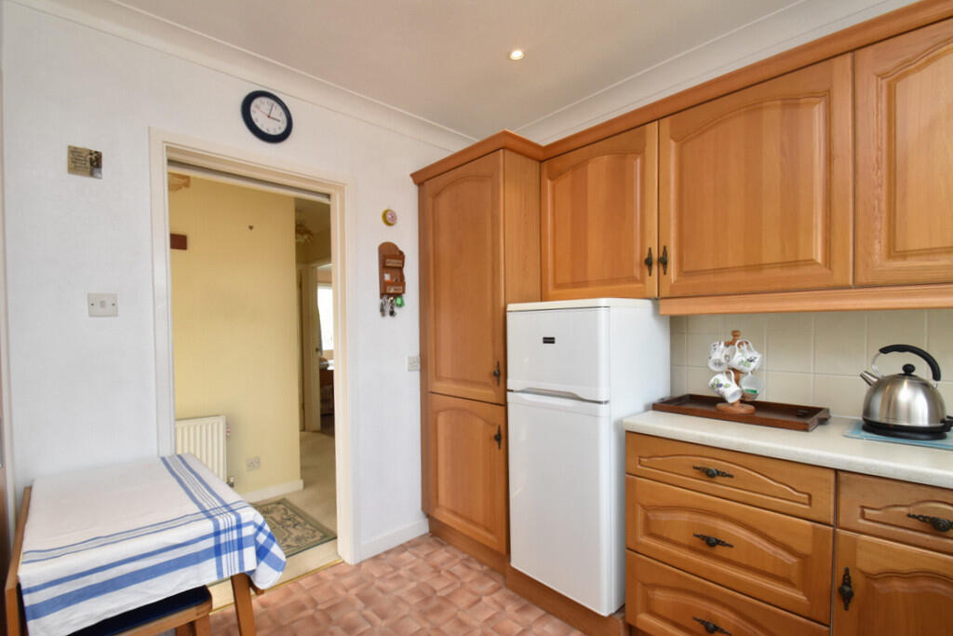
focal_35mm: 15
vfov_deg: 77.3
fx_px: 397
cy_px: 318
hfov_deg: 100.4
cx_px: 476
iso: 1250
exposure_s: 1/60
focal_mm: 10
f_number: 10
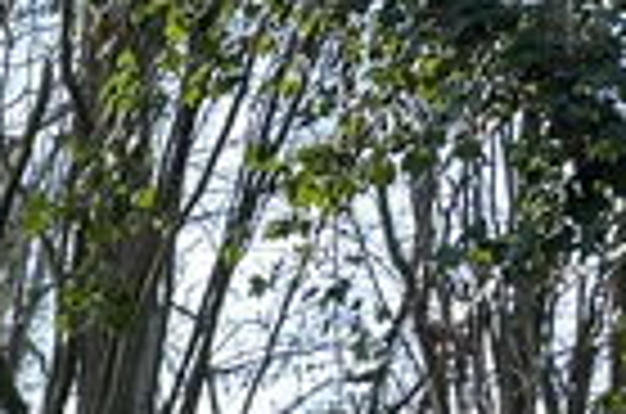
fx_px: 1874
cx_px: -653
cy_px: 860
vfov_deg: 11.3
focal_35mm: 108
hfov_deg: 15.1
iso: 80
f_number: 1.78
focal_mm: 6.86
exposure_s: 1/331
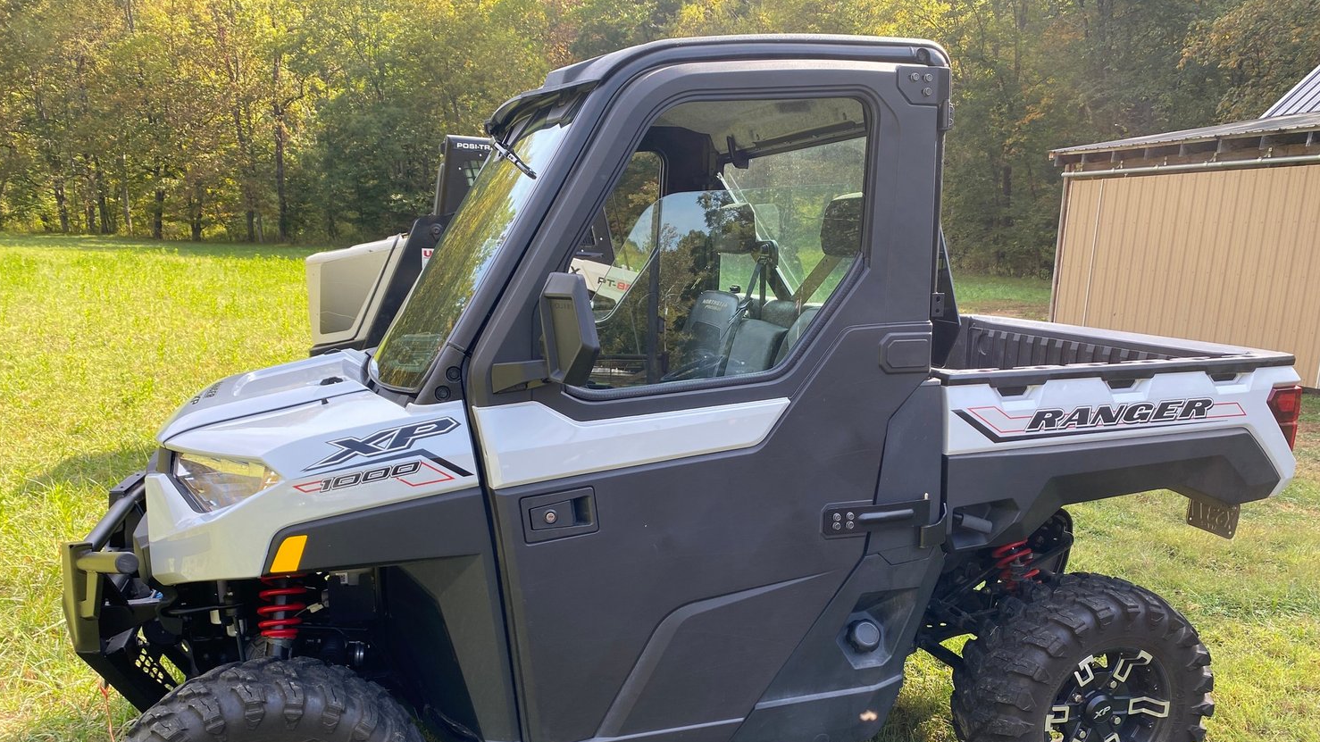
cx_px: 668
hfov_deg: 66.1
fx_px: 1015
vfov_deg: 39.6
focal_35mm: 29
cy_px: 505
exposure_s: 1/225
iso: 32
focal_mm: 4.25
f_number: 1.8
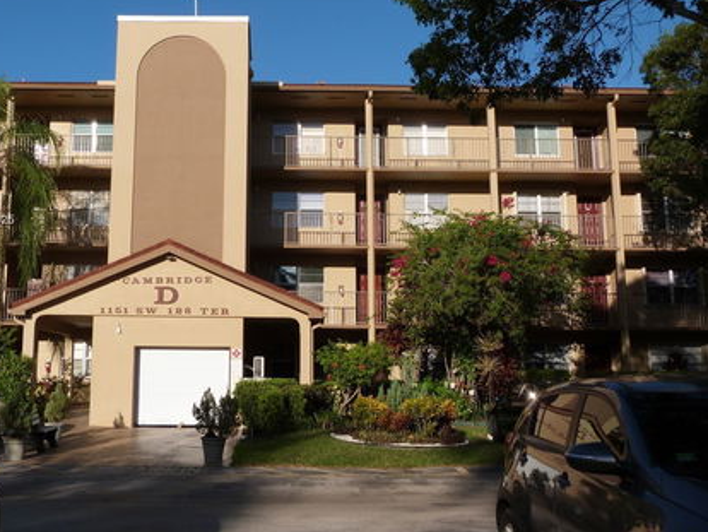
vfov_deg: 34.3
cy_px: 221
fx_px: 860
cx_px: 277
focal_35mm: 42
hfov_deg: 44.5
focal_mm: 6.1
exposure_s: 1/1300
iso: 100
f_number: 3
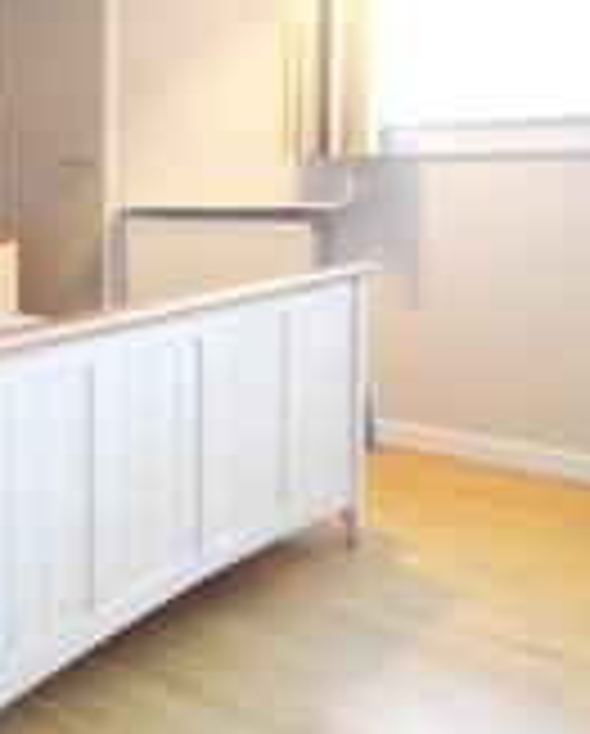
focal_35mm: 41
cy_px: 232
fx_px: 892
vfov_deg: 43.9
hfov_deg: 29.7
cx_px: -167
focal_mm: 10
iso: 3200
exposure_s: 1/13
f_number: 5.6
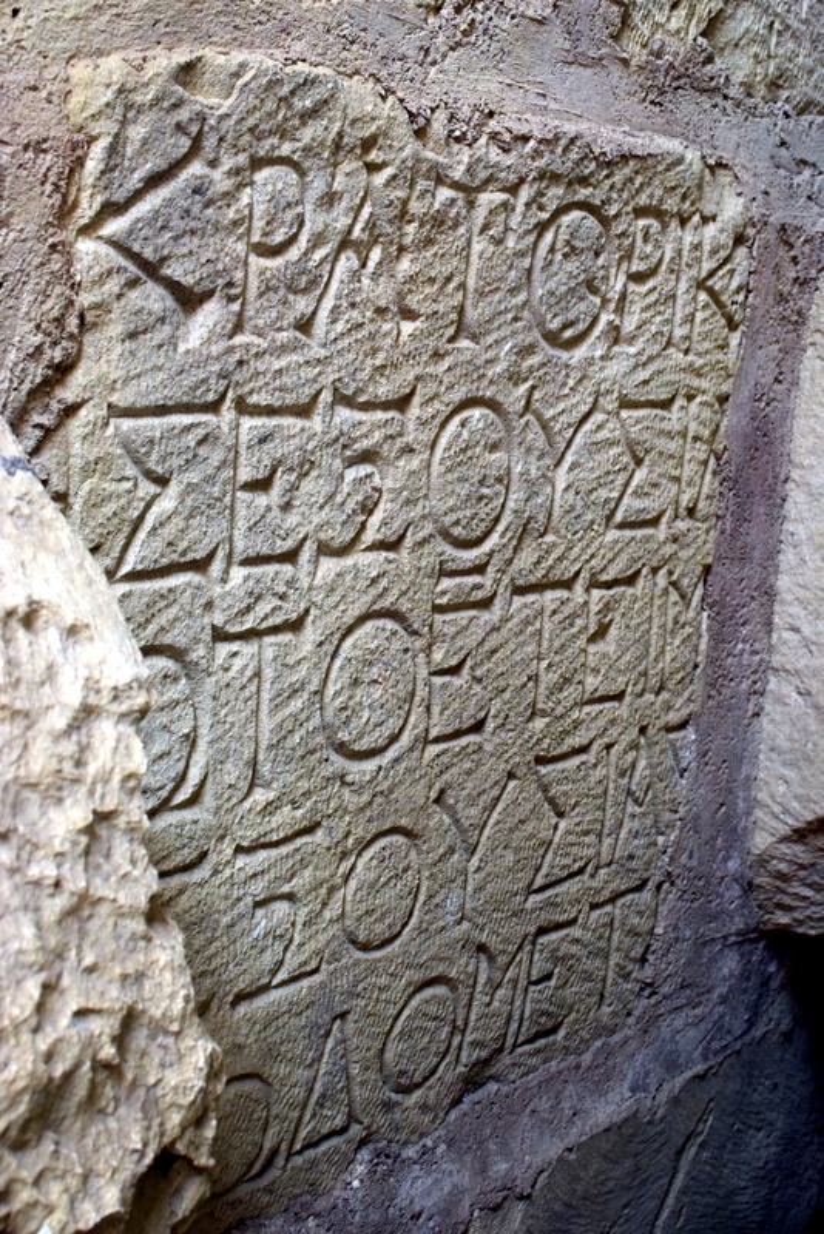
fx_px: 1801
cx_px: 412
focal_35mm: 52
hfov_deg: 25.8
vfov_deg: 37.8
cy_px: 617
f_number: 8
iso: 1250
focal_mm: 35
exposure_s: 1/60
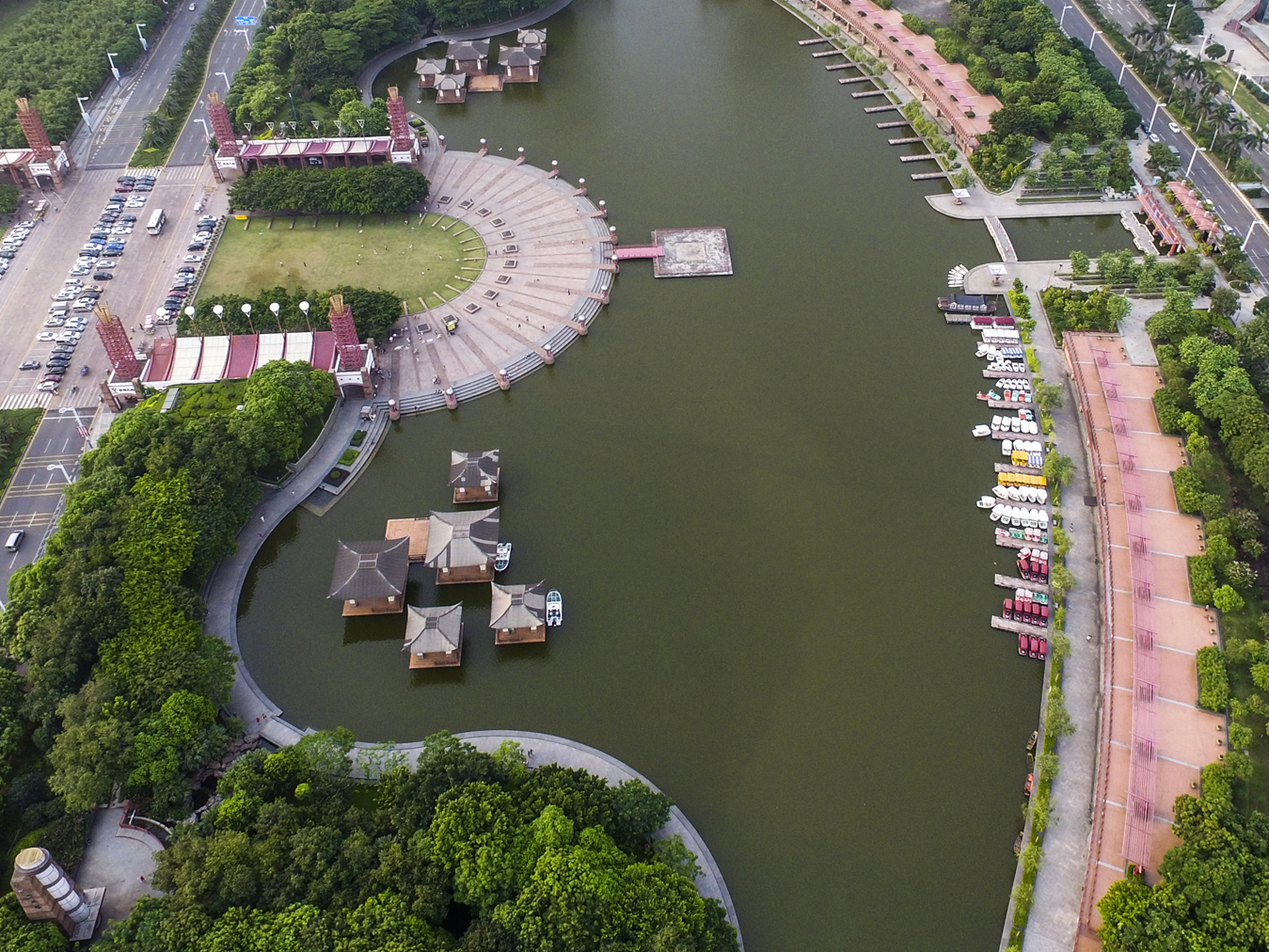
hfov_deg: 59.8
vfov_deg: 46.0
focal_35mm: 30
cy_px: 309
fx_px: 1100
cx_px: 706
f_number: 2.8
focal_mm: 3.61
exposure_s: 1/120
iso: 192
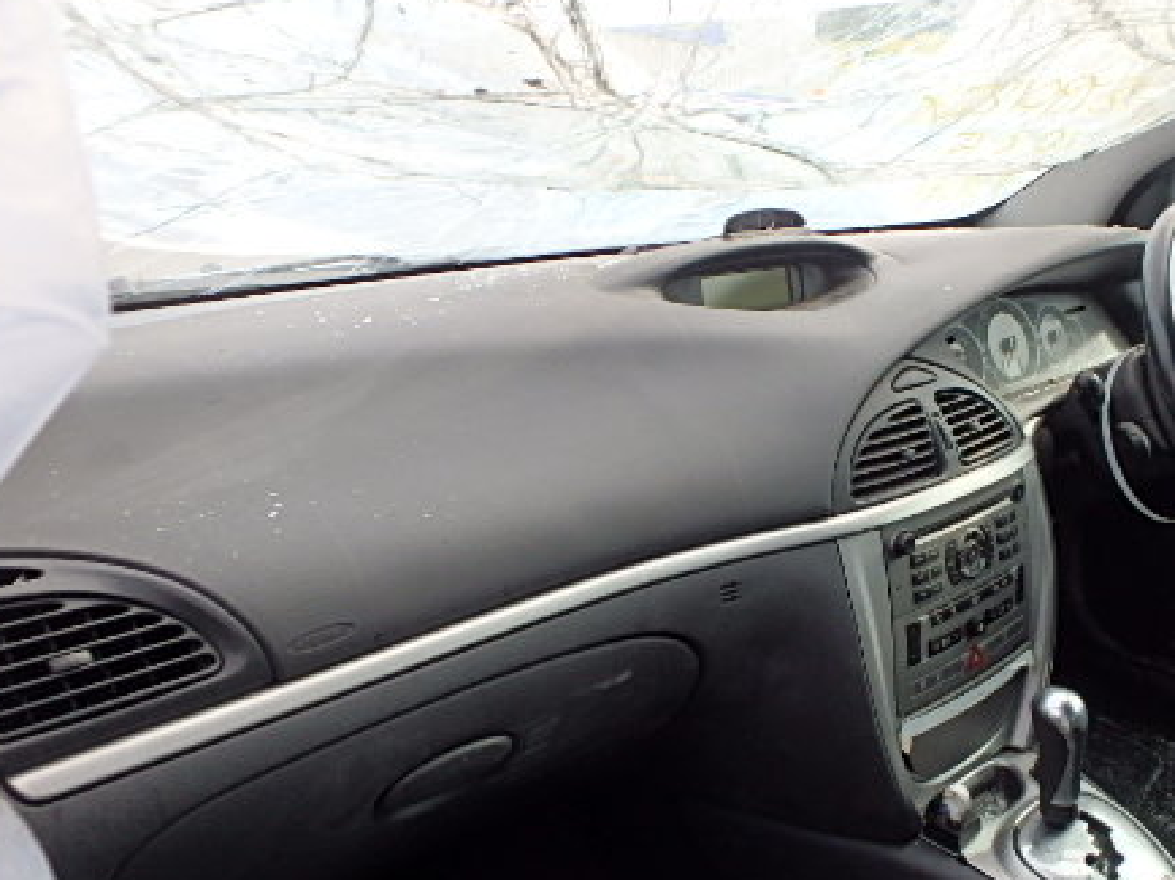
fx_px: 1052
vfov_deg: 45.2
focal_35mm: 31
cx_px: 828
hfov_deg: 56.5
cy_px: 523
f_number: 3.5
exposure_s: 1/160
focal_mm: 3.7
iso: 125
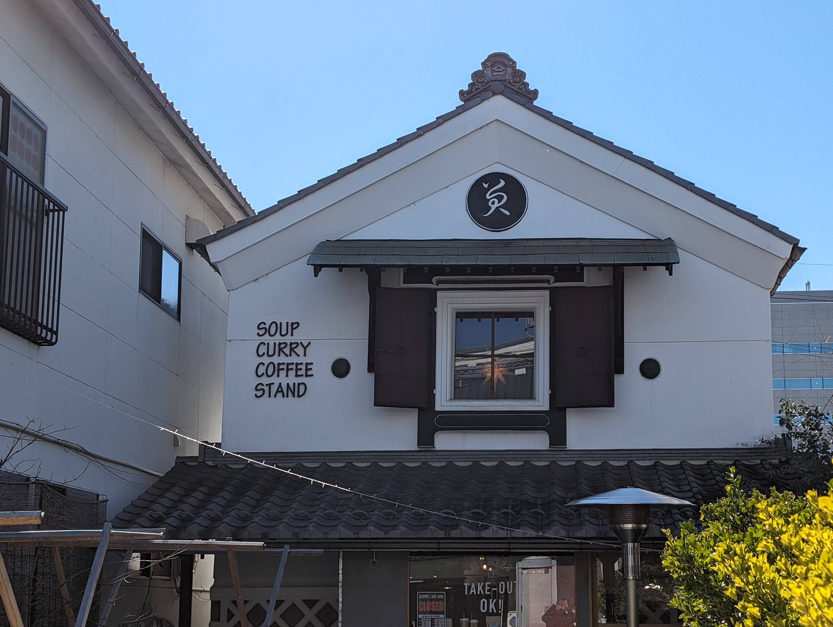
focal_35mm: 52
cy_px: 318
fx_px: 1253
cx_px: 429
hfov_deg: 36.8
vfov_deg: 28.1
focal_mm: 6.9
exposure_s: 1/1359
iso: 22
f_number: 1.68
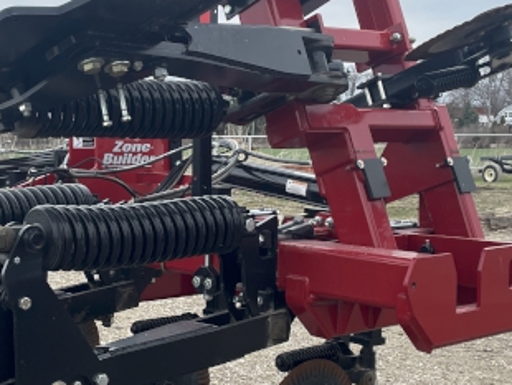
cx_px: 150
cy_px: 231
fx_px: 992
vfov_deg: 21.9
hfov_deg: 28.7
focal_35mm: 67
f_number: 1.6
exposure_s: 1/2353
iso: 32
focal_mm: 4.2
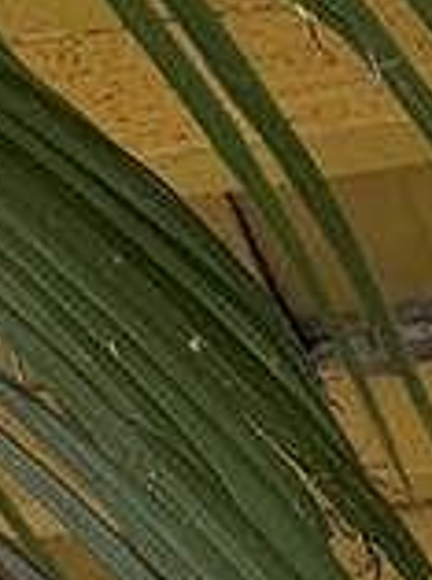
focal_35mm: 184
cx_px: 1159
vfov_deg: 8.9
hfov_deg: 7.4
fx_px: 3074
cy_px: 1710
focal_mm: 6.76
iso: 100
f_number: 1.78
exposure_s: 1/494
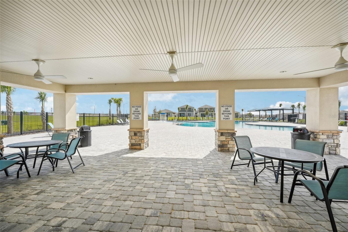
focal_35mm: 14
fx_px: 135
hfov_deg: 104.3
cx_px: 174
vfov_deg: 81.2
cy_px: 116
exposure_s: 1/500
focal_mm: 14
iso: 250
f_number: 10
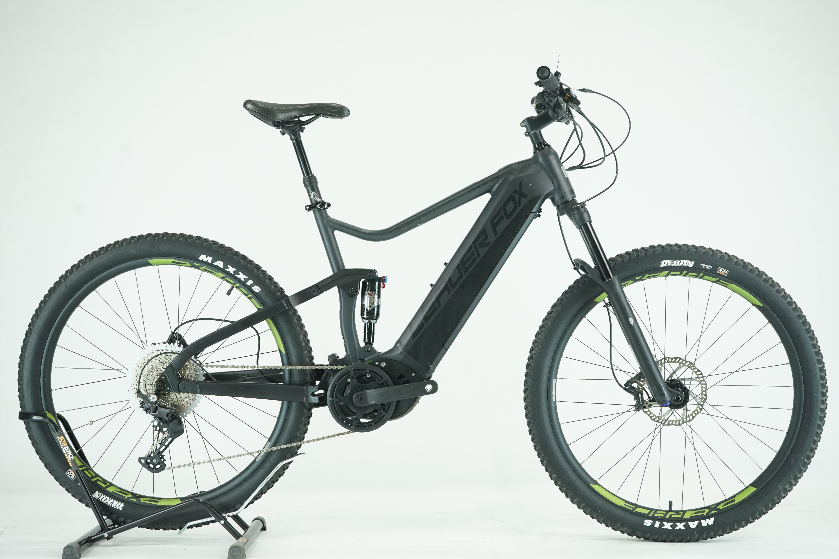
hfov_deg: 35.1
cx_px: 420
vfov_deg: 23.8
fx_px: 1328
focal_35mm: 57
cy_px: 280
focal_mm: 57
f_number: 6.3
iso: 2500
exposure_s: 1/200
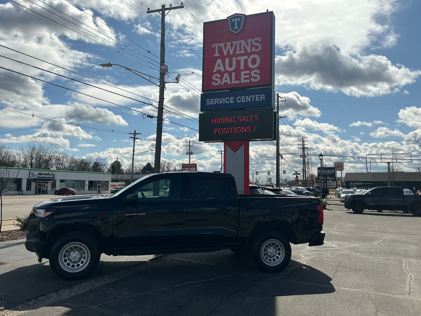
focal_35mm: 29
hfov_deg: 61.7
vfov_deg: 48.2
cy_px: 158
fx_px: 353
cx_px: 210
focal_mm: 3
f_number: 1.8
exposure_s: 1/5814
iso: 25
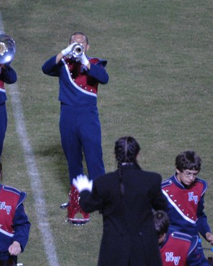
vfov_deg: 3.4
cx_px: 59
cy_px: 132
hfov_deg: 2.7
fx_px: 4447
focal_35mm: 565
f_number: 2.8
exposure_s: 1/60
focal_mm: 200
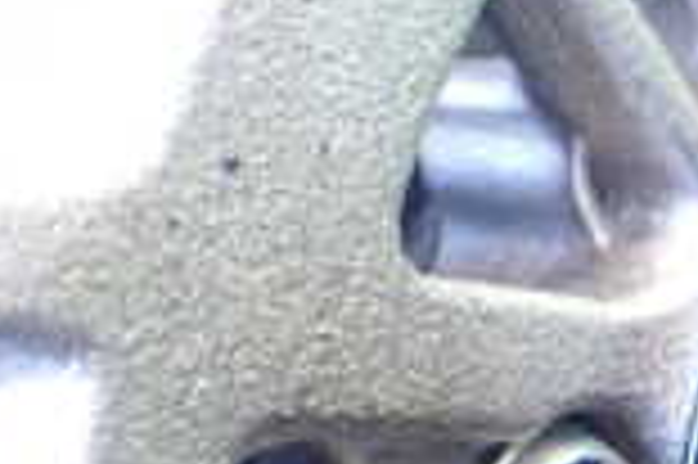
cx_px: 1081
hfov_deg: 15.5
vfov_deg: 11.2
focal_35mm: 121
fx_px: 2344
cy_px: 482
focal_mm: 5.4
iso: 1000
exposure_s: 1/30
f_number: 2.3
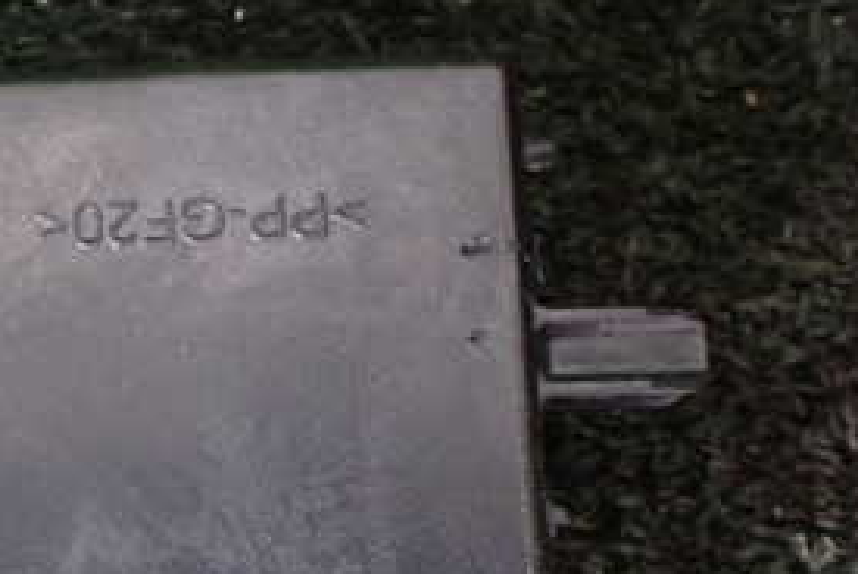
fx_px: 1622
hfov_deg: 28.1
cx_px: 34
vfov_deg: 19.8
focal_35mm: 68
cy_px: 490
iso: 800
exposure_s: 1/40
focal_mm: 5.4
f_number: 2.3
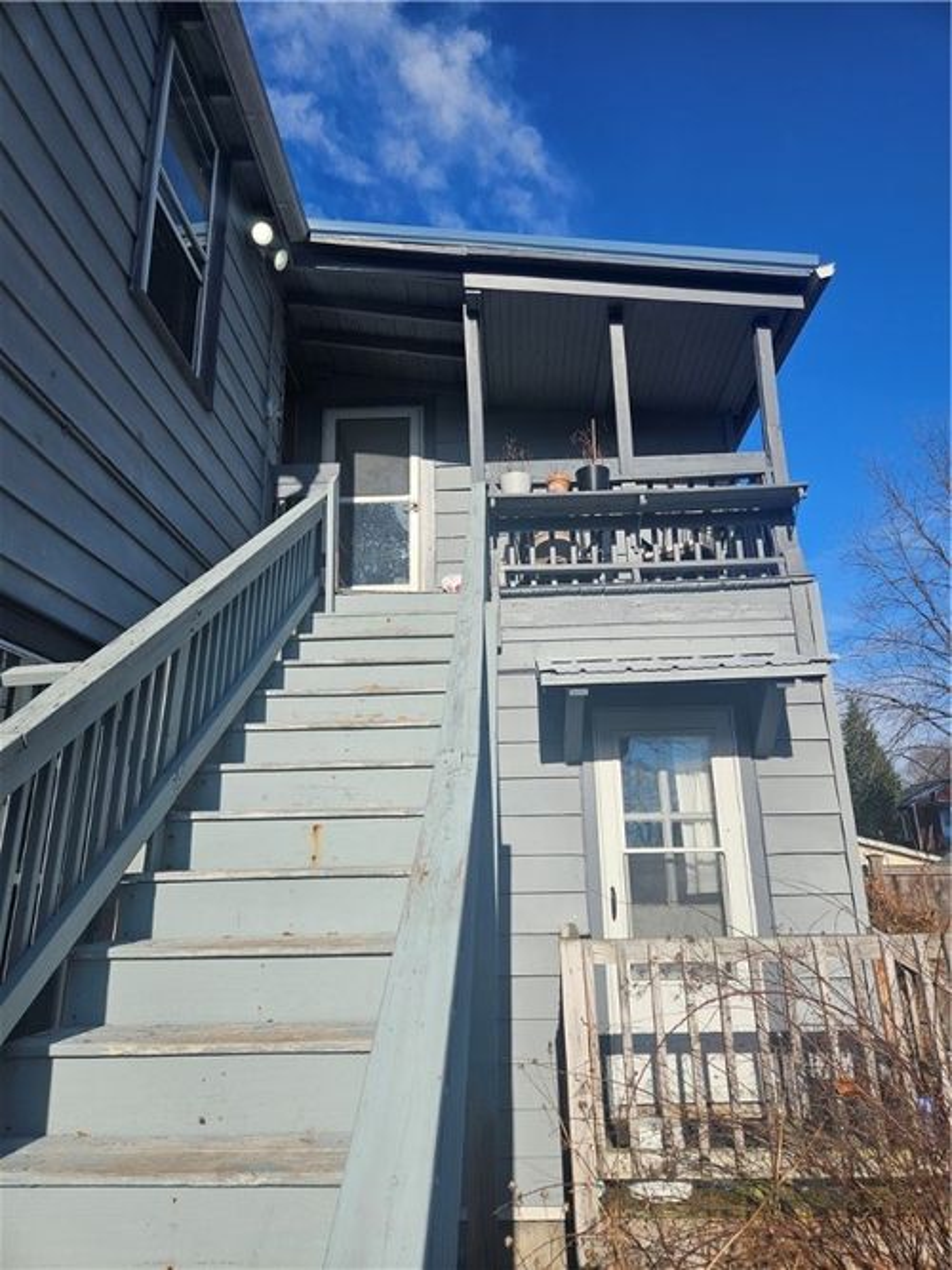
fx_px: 844
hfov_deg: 58.9
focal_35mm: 23
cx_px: 476
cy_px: 635
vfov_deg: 73.9
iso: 25
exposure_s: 1/2404
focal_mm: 5.4
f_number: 1.8
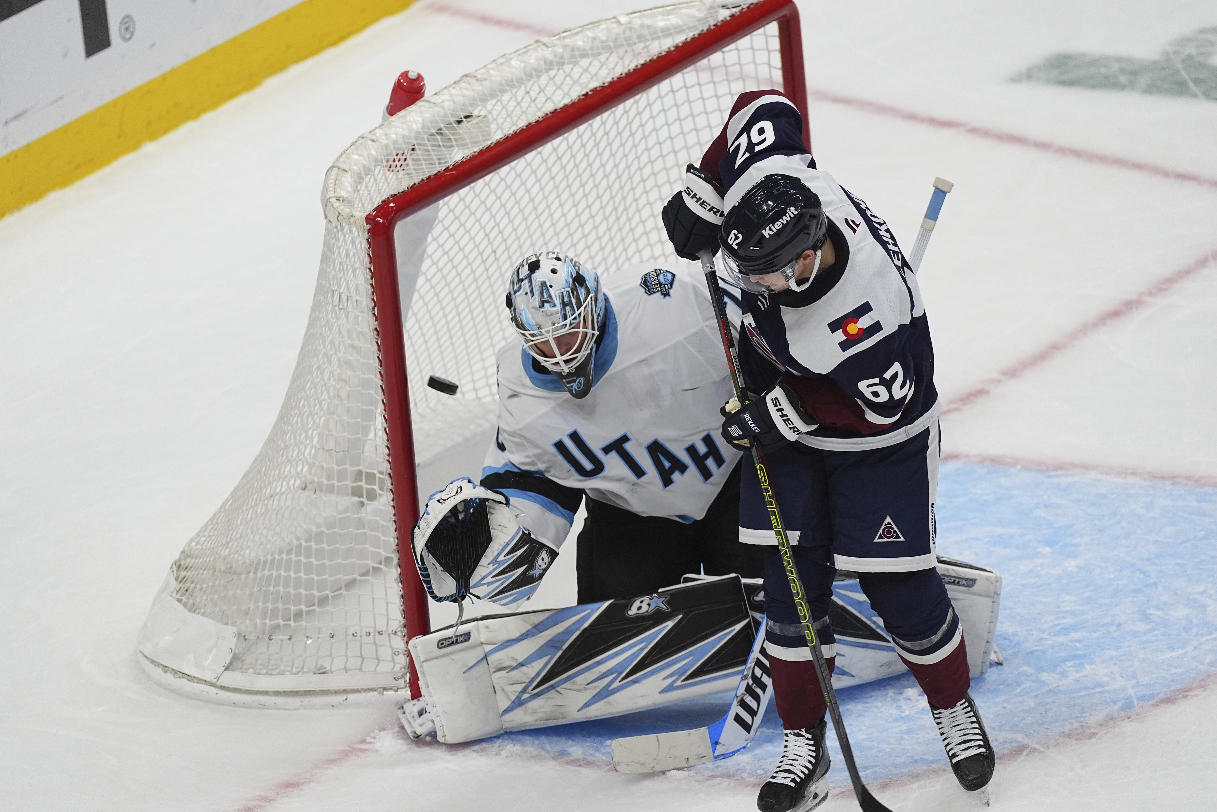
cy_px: 406
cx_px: 608
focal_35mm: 600
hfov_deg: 3.4
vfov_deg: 2.3
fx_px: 20282
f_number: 4
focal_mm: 600
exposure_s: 1/1600
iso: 2500
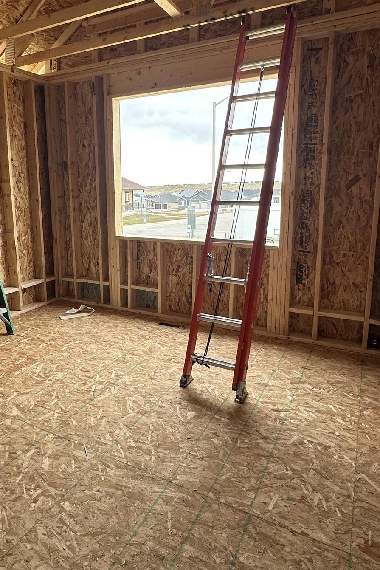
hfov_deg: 50.8
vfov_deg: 71.3
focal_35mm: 25
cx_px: 146
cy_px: 255
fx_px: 396
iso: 50
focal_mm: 2.22
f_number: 2.2
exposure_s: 1/99
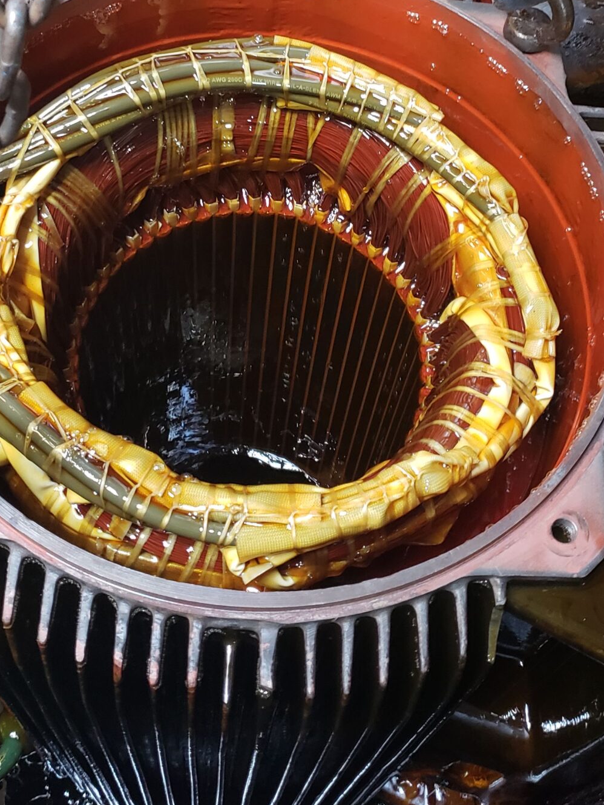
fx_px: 1163
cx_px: 266
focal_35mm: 50
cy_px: 236
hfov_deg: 29.1
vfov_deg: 37.6
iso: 250
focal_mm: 4.3
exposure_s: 1/11
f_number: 1.5
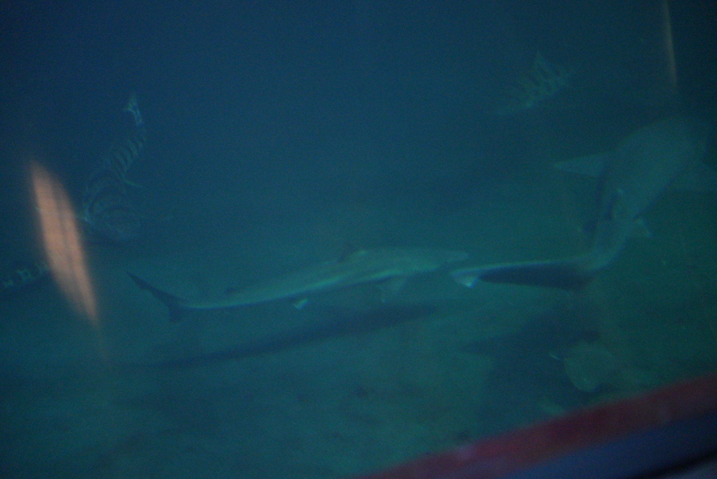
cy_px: 240
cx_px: 358
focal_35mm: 60
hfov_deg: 33.2
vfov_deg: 22.5
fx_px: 1204
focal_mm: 60.4
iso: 10000
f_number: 2.8
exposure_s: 1/400
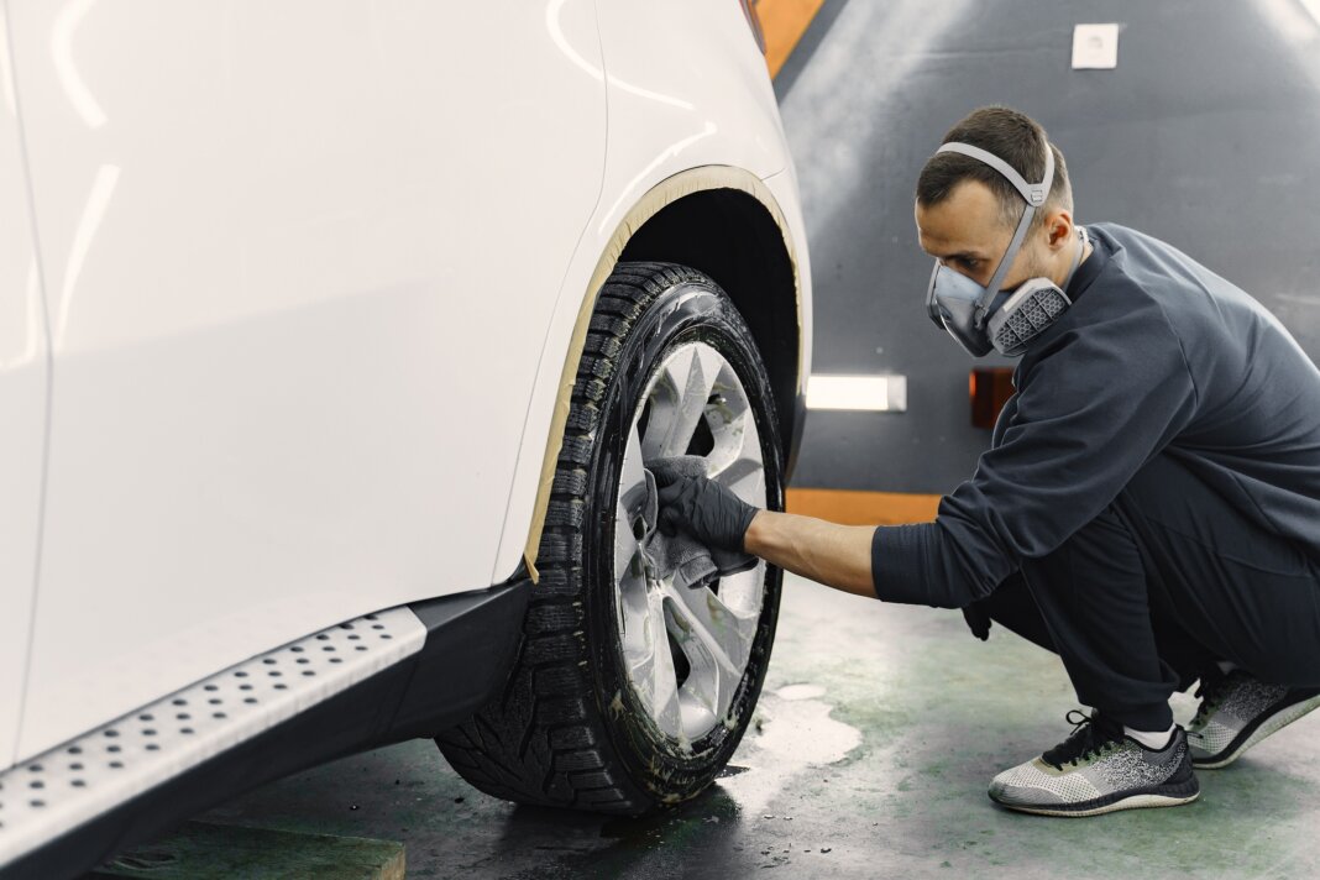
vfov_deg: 27.0
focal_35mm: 50
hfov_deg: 39.6
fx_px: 1833
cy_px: 440
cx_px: 660
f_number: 2.8
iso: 800
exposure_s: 1/250
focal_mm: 50
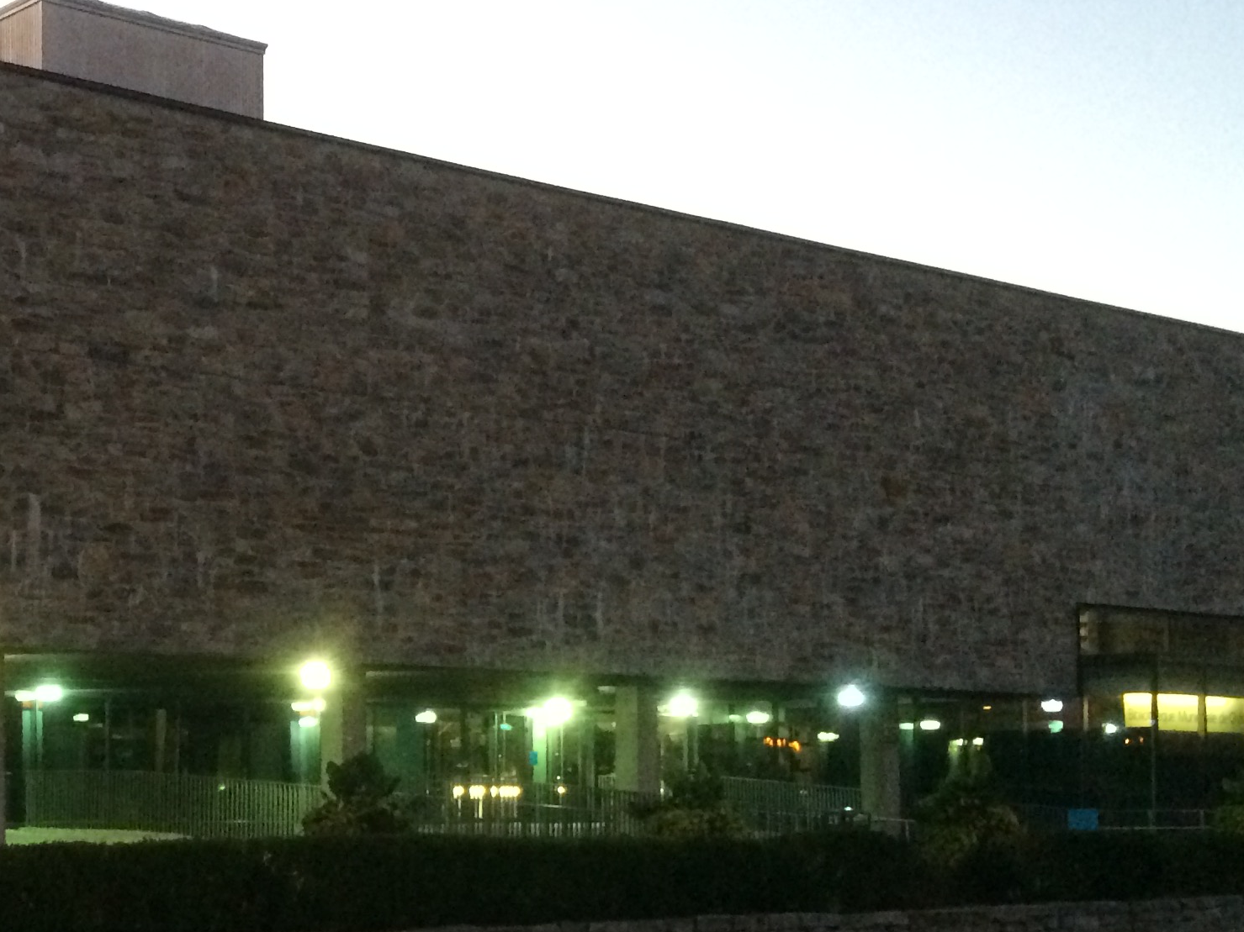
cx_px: 93
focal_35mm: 64
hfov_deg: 28.9
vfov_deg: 22.6
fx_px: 2300
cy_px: 729
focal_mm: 4.15
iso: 320
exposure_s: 1/30
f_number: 2.2
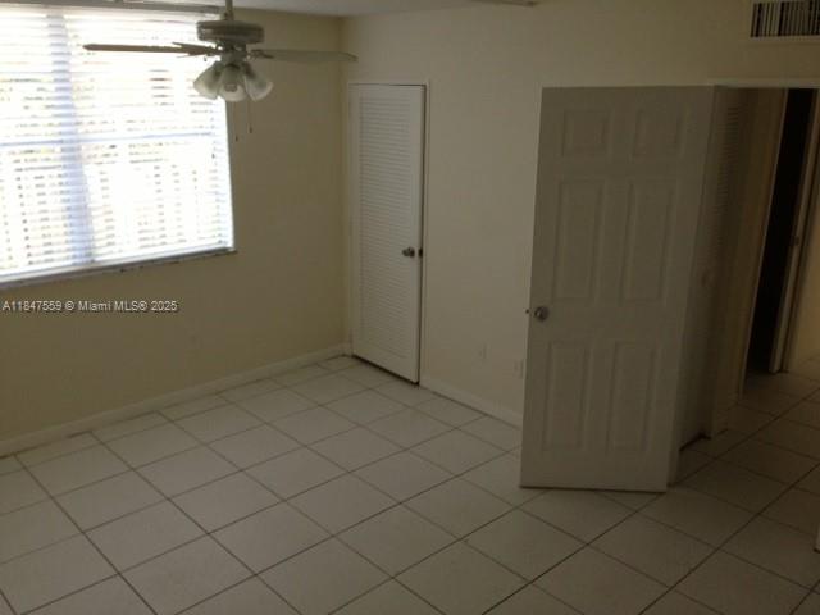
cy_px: 308
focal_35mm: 33
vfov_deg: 42.9
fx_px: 782
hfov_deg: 55.4
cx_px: 410
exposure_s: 1/120
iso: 100
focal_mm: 4.13
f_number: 2.4
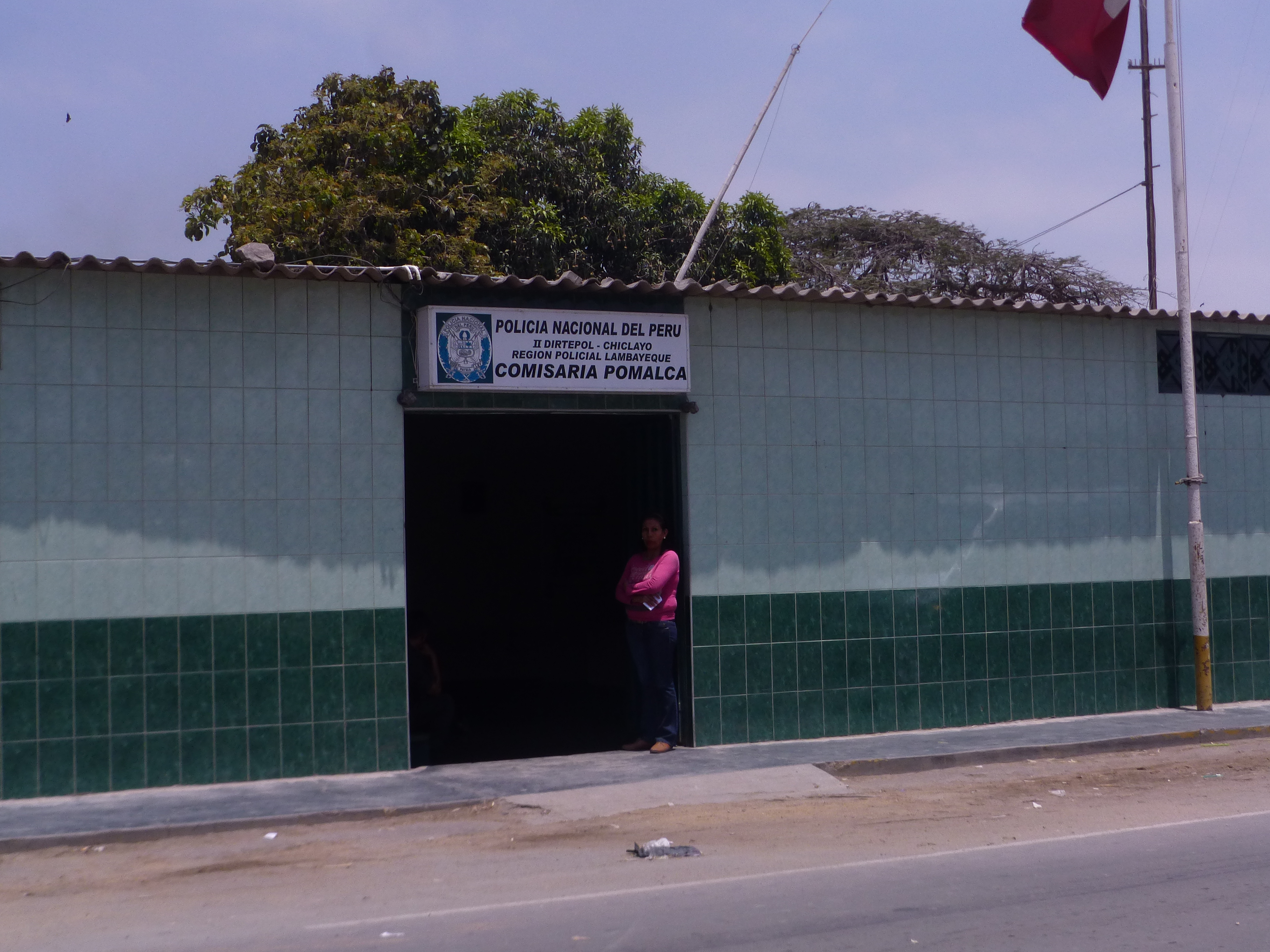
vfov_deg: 26.1
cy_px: 431
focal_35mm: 56
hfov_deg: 34.3
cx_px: 672
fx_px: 2054
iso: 100
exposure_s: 1/1000
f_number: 4.2
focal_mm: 8.5
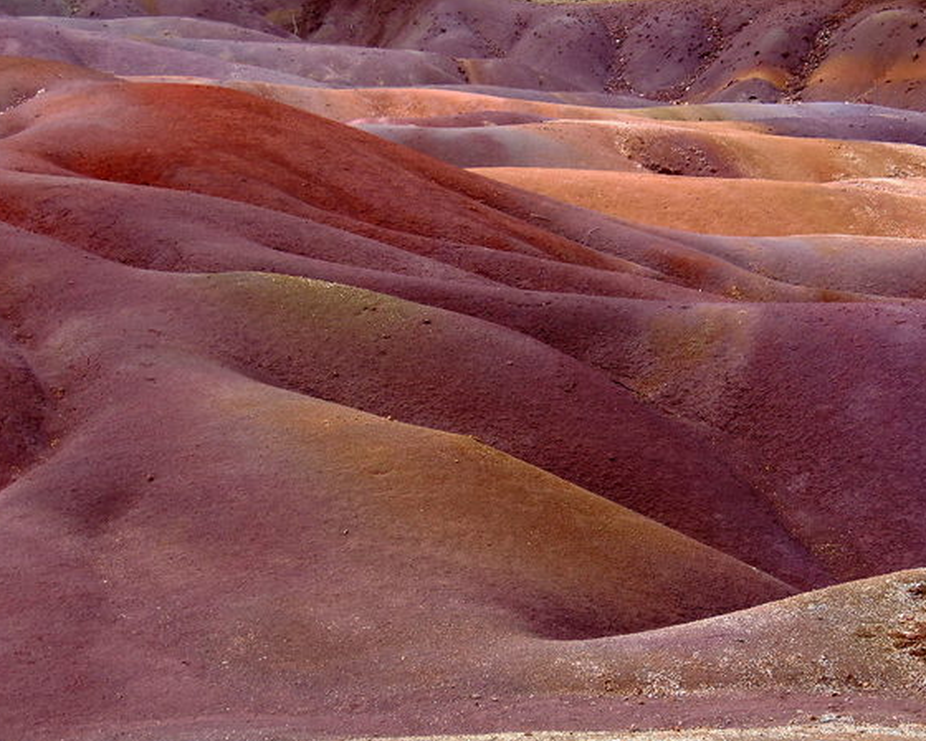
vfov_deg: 16.9
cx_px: 451
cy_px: 370
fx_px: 2494
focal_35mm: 91
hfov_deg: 21.0
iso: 64
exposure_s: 1/100
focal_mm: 16.2
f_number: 4.3
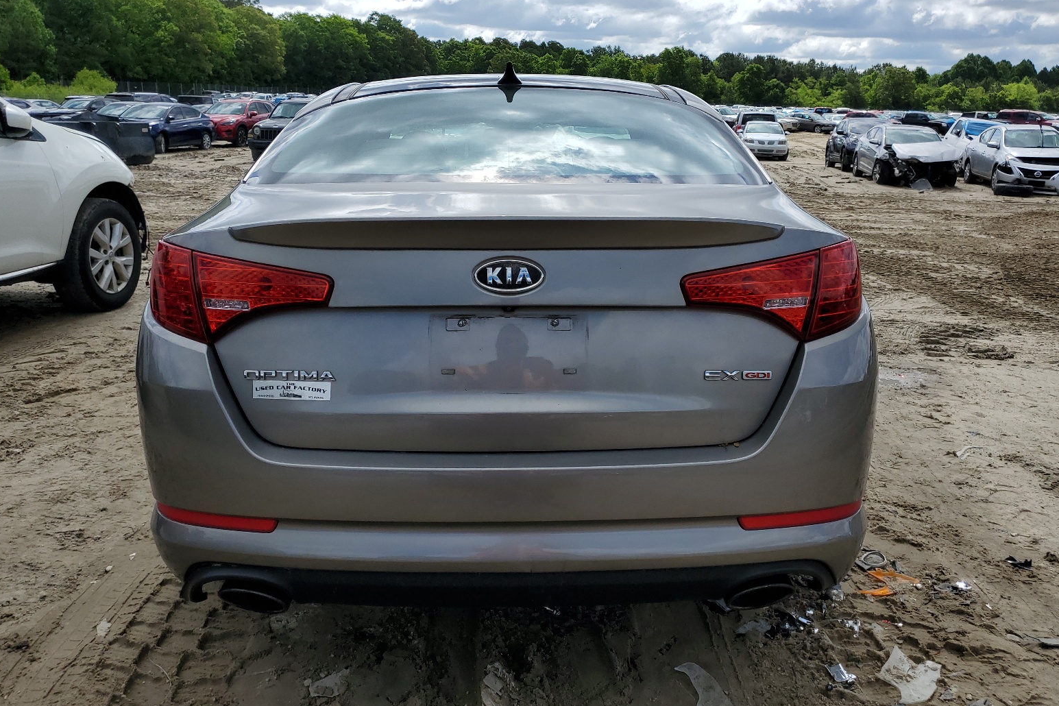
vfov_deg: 46.4
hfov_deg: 65.5
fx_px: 824
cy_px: 342
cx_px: 518
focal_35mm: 28
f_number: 1.5
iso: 50
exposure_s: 1/5000
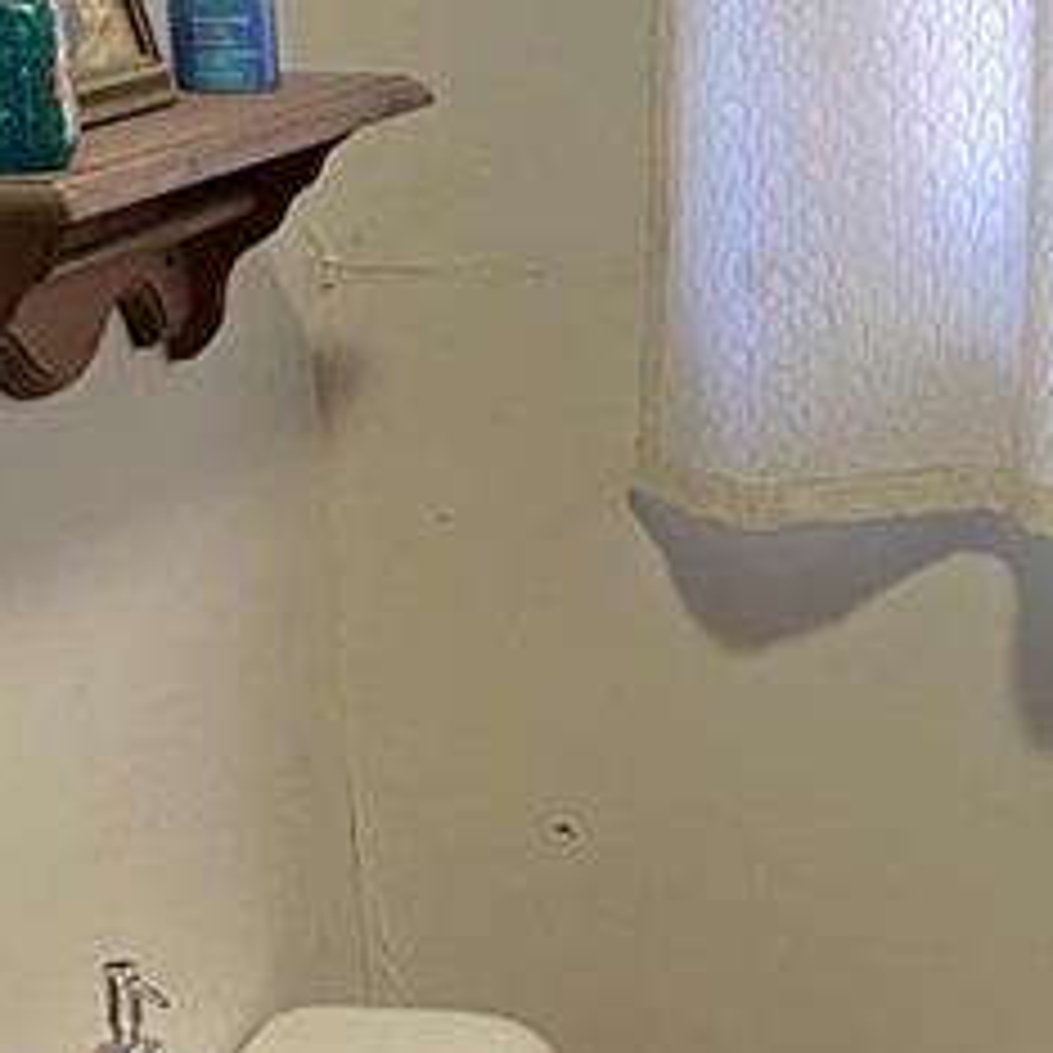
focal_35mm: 118
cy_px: 936
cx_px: 1580
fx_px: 4061
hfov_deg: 13.9
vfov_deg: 14.6
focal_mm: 4.25
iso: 200
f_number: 1.8
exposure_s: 1/60
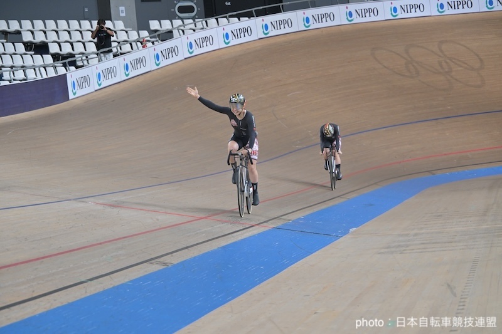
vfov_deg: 10.5
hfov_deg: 15.8
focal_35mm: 130
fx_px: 1812
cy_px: 167
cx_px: 251
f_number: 8
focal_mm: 130
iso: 2500
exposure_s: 1/250
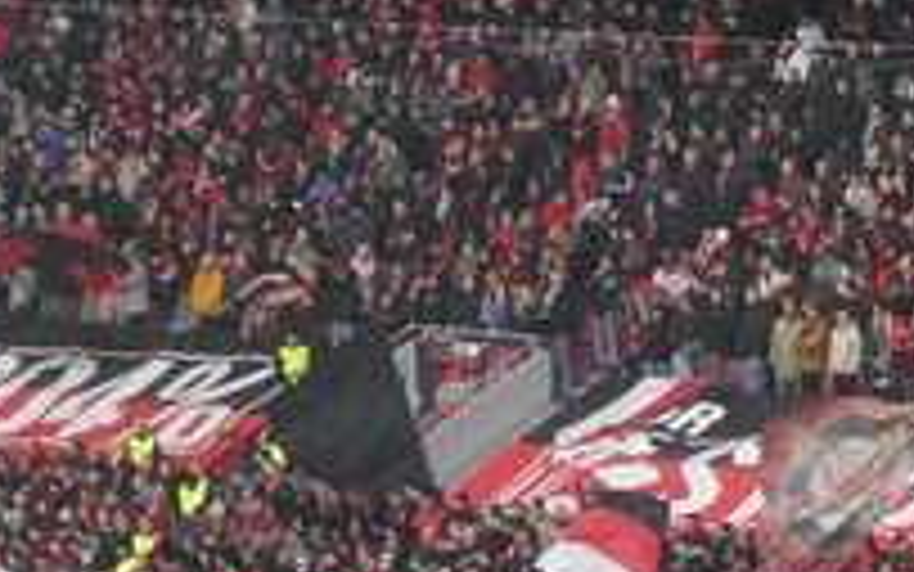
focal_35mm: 301
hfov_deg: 7.0
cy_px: 491
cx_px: 585
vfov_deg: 4.4
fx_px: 7500
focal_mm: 16.1
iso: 1000
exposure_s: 1/80
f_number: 4.9
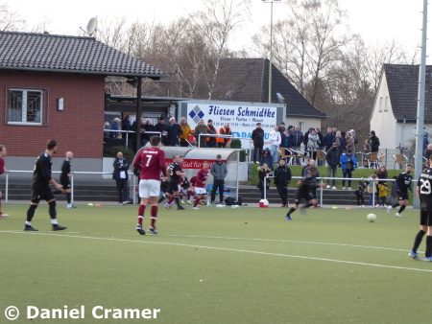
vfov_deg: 8.6
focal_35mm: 172
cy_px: 162
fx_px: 2148
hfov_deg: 11.5
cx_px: 216
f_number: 5.6
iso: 200
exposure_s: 1/80
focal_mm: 30.9
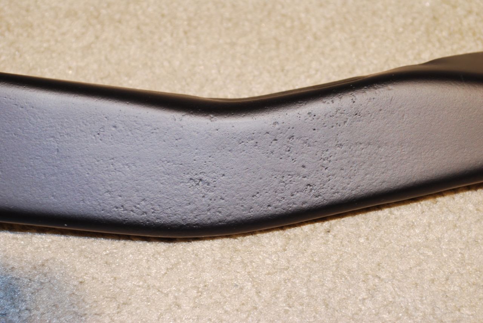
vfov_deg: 16.6
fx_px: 1108
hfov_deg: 24.6
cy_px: 162
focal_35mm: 82
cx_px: 242
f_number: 8
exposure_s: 1
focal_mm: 55
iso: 100
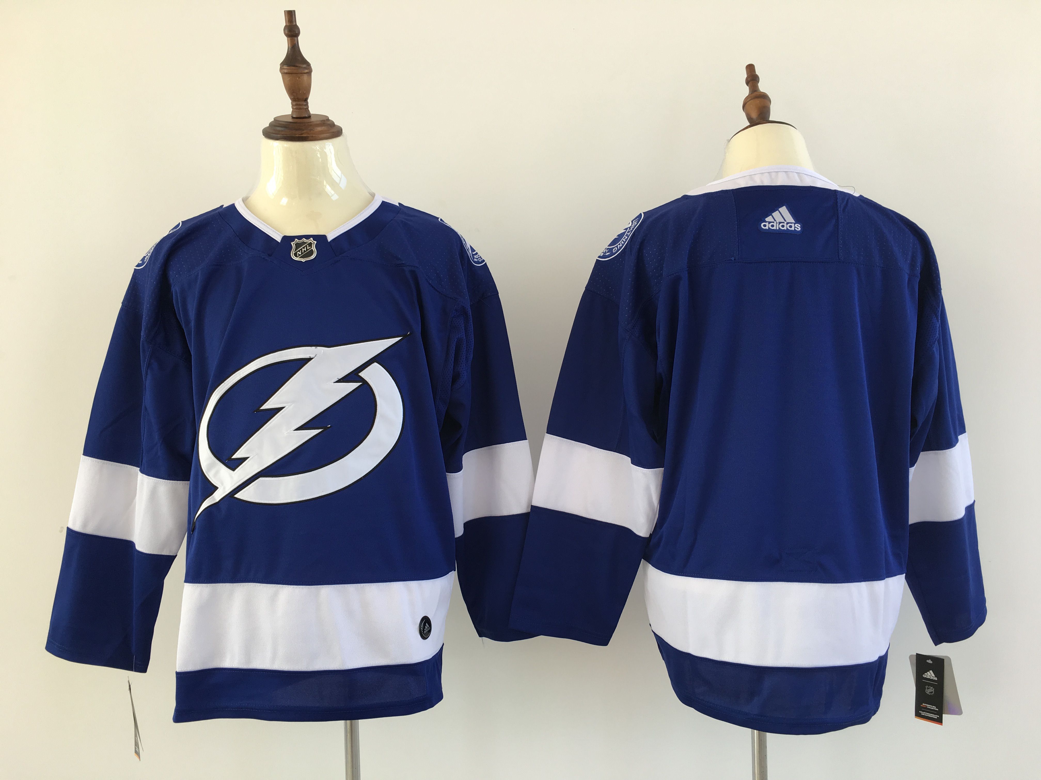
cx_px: 520
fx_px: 872
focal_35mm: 29
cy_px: 390
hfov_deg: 61.7
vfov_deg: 48.2
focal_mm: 4.15
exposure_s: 1/101
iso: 25
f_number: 2.2
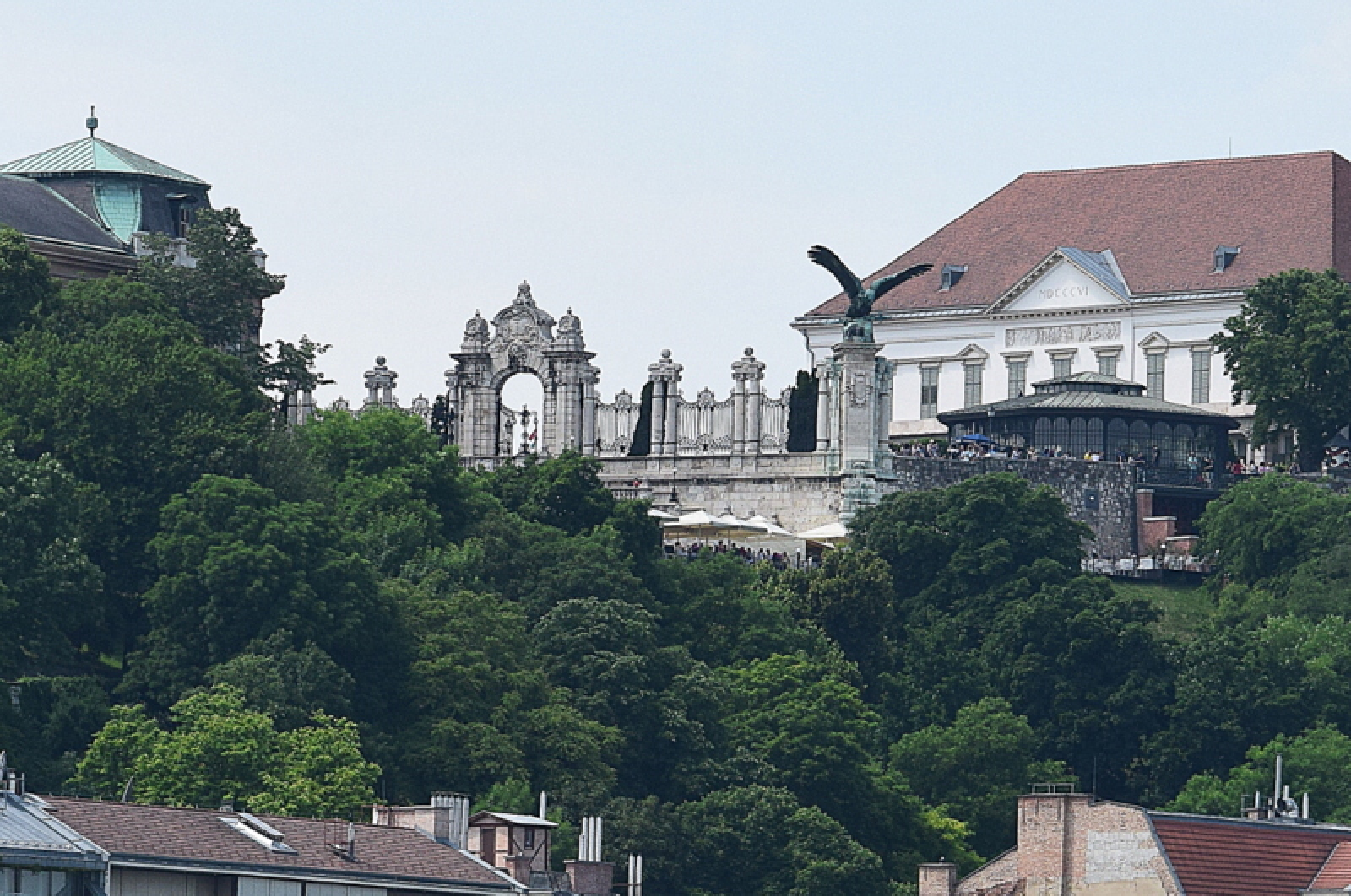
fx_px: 5902
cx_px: 676
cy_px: 448
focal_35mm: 158
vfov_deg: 8.7
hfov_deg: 13.1
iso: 400
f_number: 11
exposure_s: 1/500
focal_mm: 105
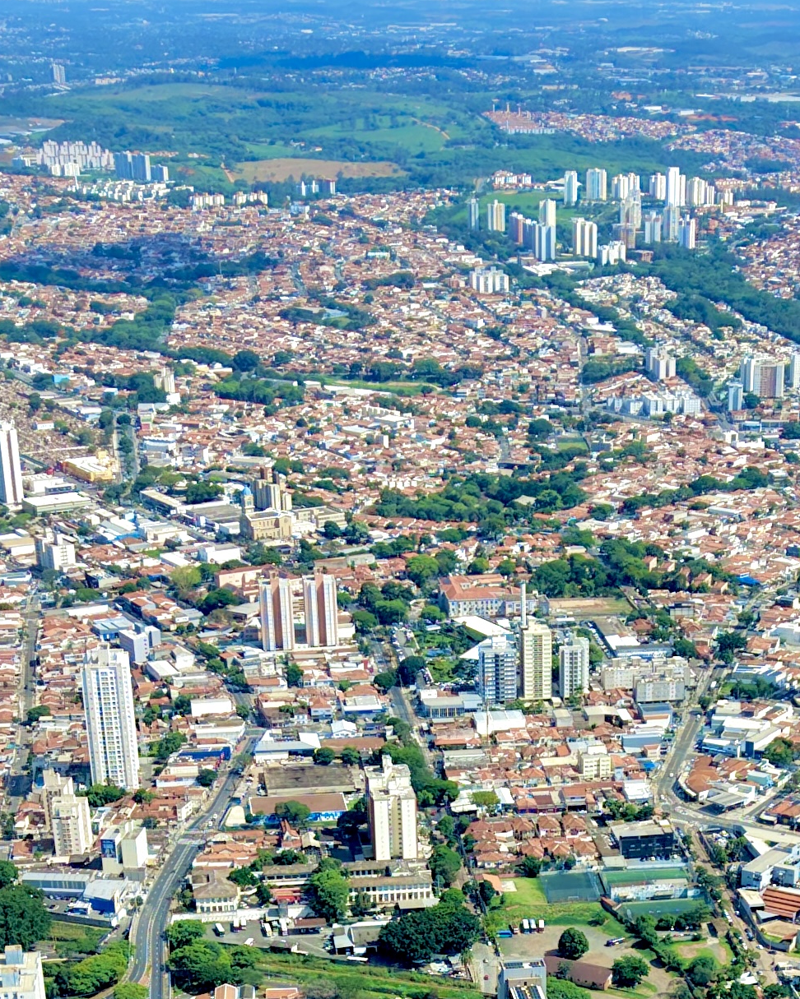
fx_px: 2338
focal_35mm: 79
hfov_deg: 19.3
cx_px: 570
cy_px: 1093
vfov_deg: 22.8
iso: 200
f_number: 1.8
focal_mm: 8.67
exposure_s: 1/6400
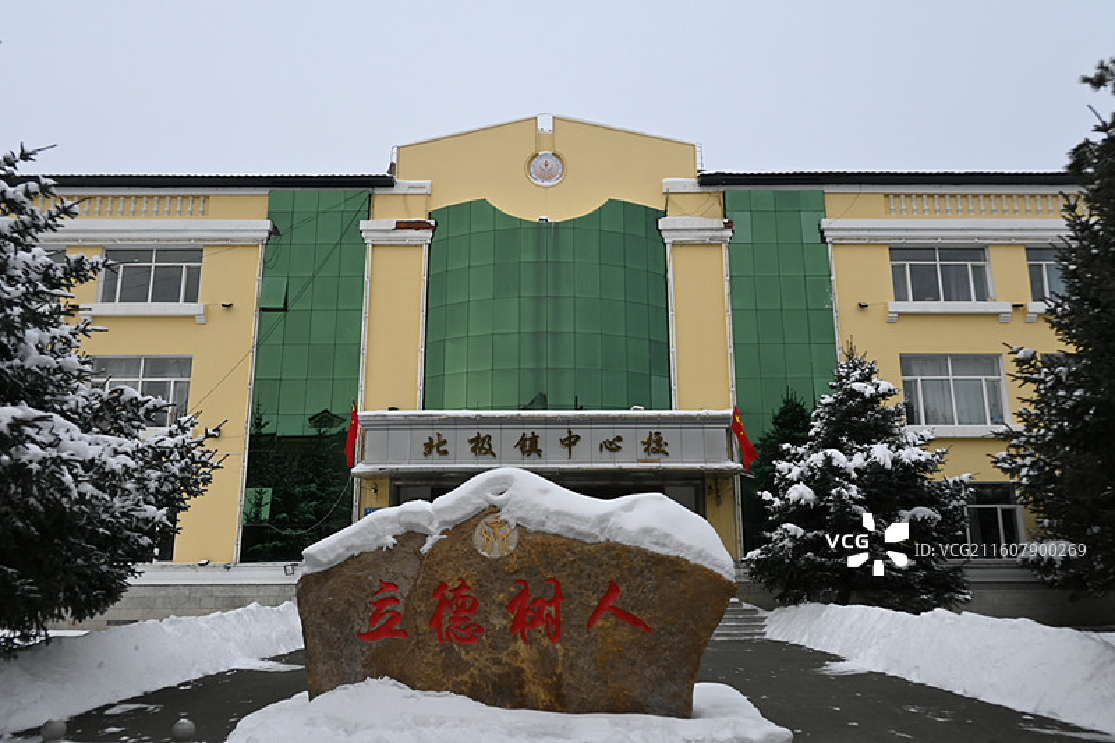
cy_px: 372
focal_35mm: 28
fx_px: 859
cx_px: 558
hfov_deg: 66.0
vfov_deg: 46.8
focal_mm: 18.5
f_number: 5.6
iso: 200
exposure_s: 1/250
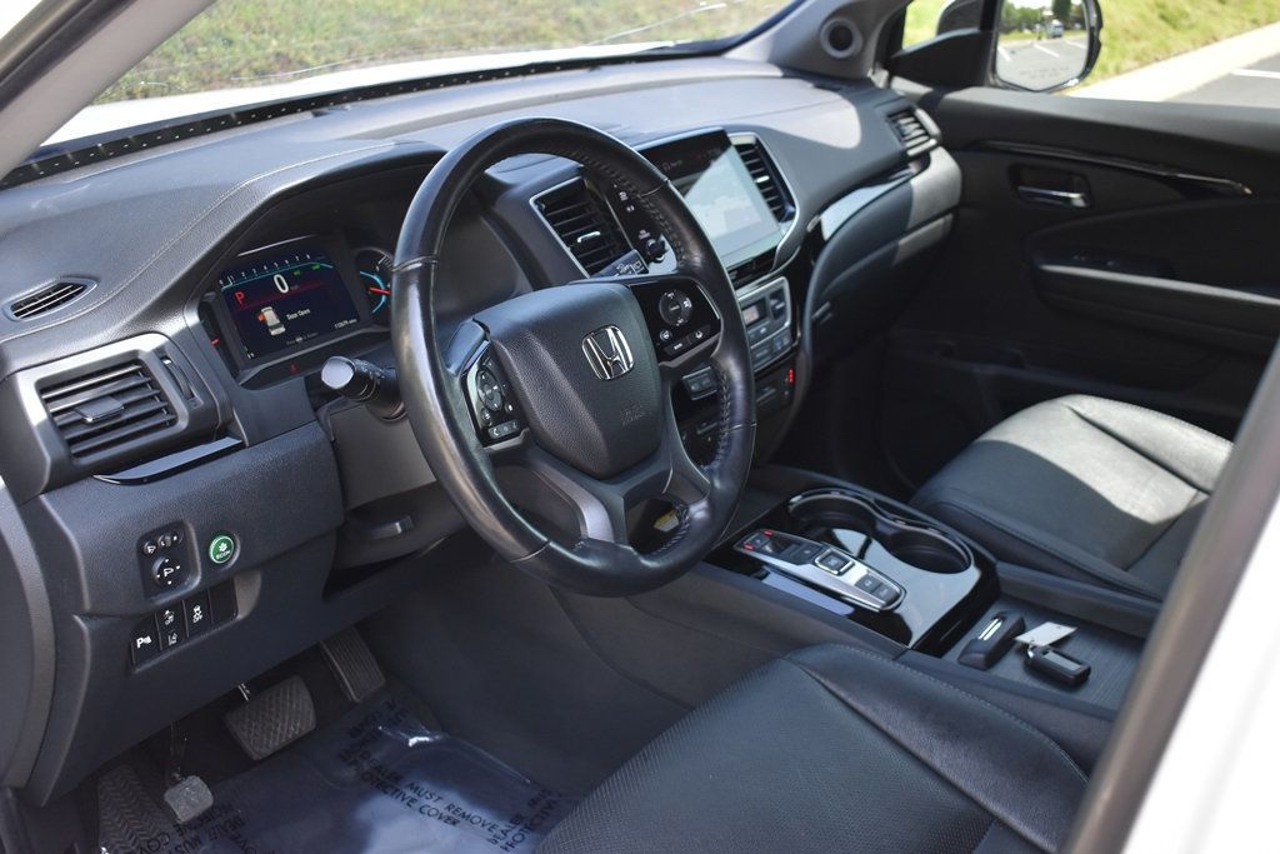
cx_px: 640
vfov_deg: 33.0
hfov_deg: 47.9
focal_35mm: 40
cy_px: 427
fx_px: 1440
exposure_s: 1/200
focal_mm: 27
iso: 800
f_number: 4
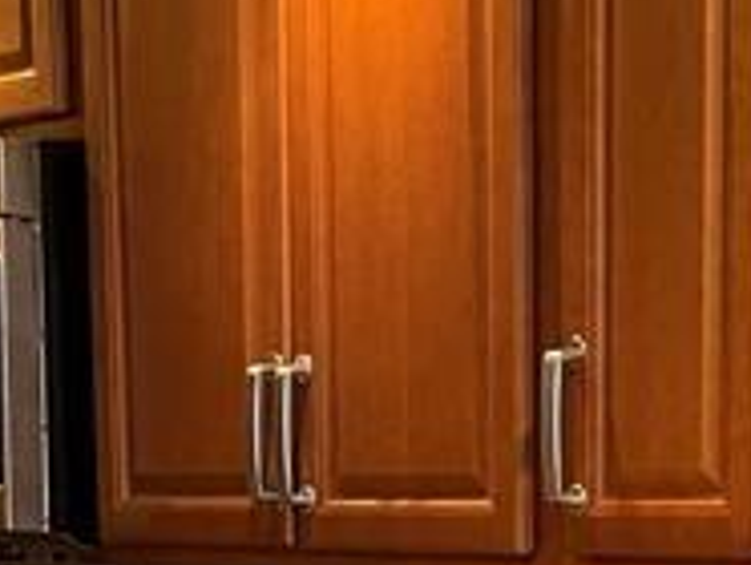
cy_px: 1065
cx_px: 214
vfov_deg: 9.8
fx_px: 3106
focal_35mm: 143
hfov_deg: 13.7
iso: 250
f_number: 1.6
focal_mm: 4.2
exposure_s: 1/60
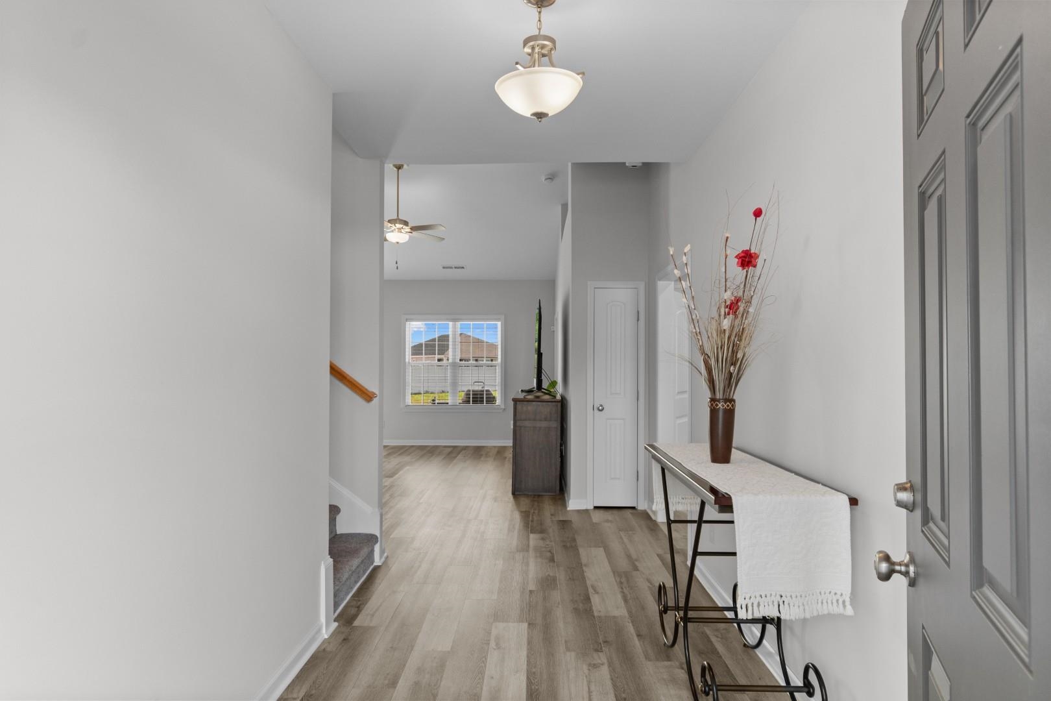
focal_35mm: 21
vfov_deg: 59.5
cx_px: 526
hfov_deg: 81.2
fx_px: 613
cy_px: 350
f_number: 5
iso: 100
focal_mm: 14
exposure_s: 1/10
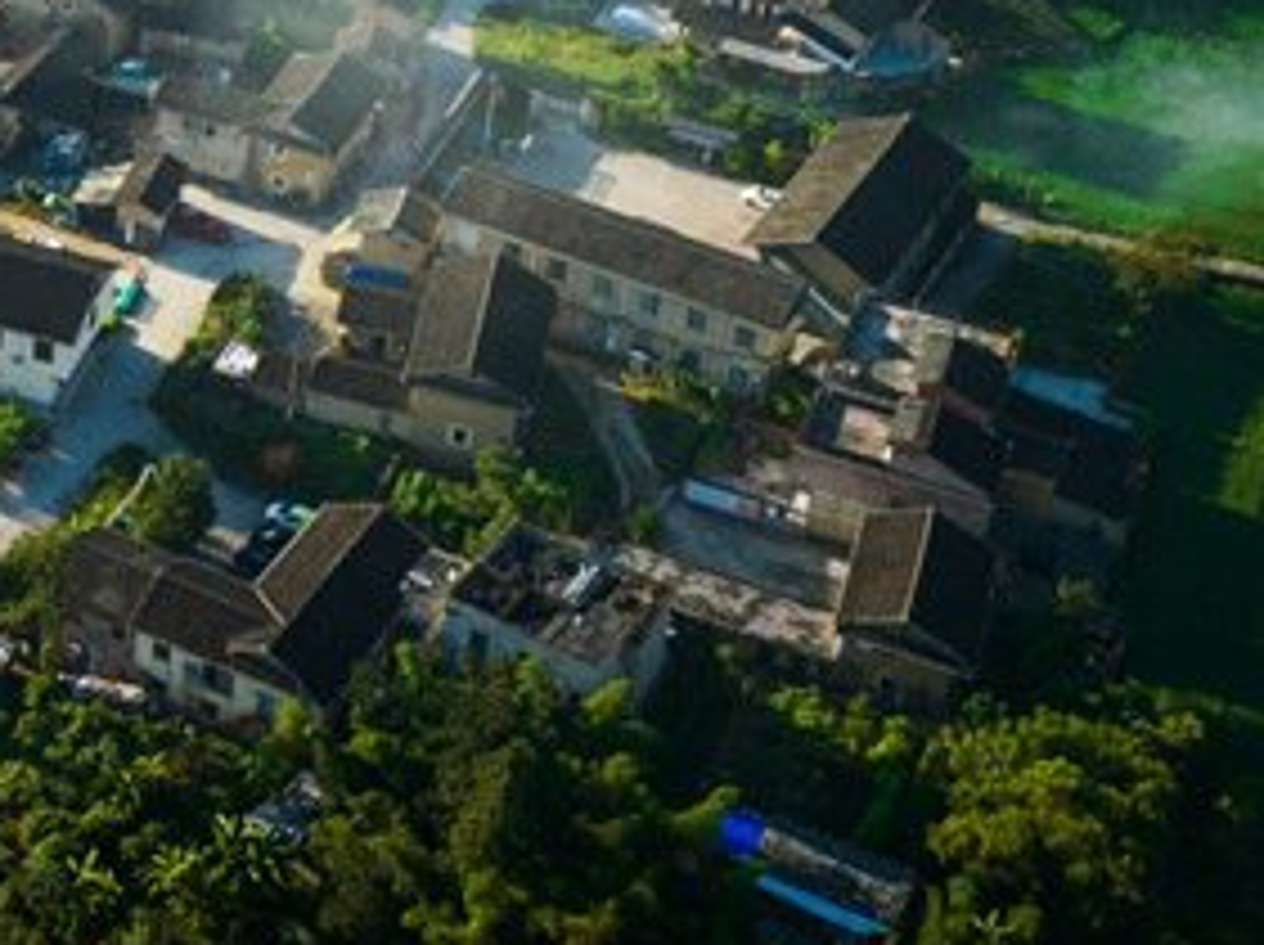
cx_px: -306
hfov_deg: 23.0
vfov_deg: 17.7
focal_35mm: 77
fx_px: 2808
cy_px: -328
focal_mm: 12.29
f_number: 9
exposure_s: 1/200
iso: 100
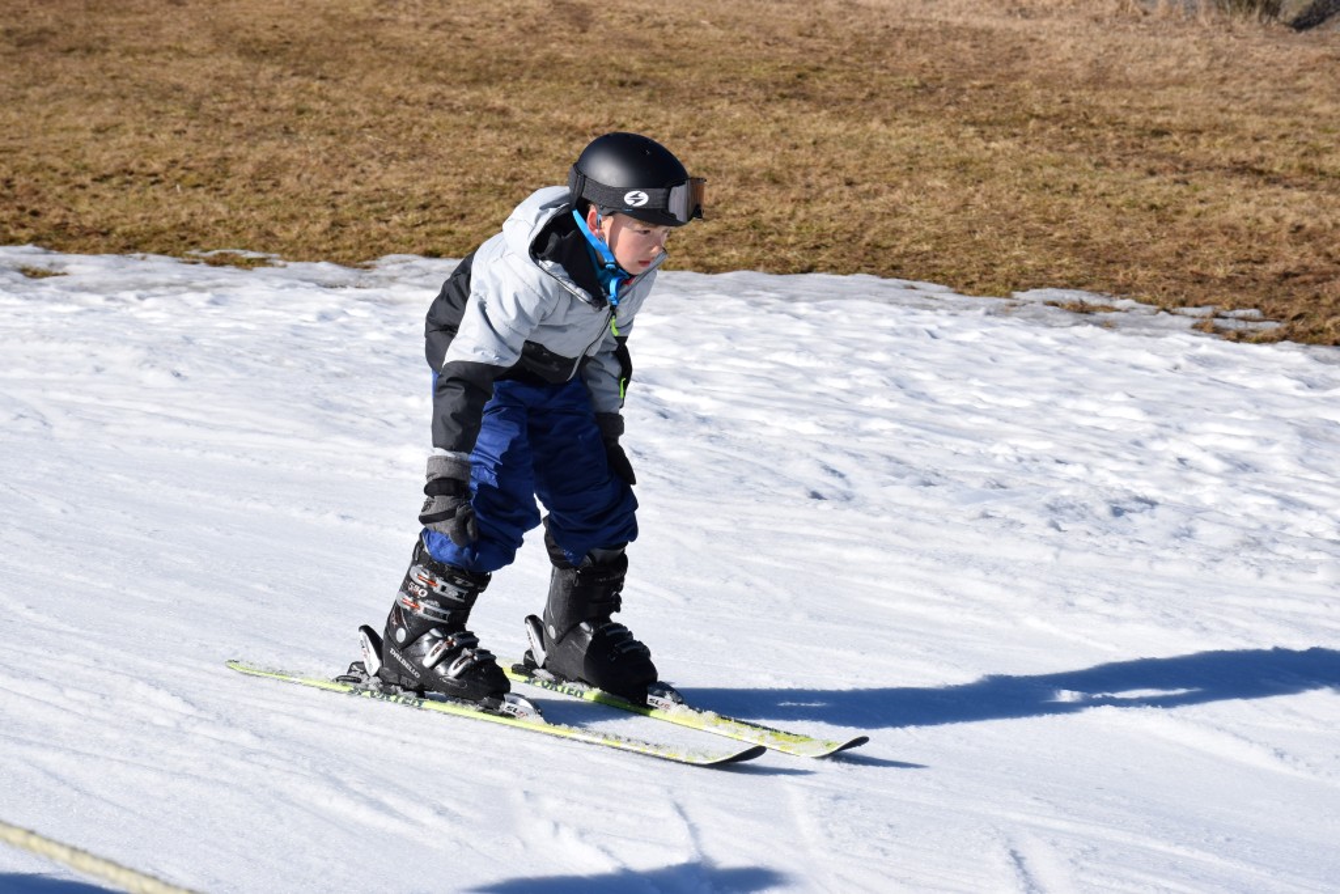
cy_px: 447
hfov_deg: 19.5
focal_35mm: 105
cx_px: 670
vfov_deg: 13.0
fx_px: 3909
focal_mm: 70
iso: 200
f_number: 11
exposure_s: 1/500
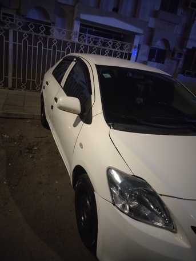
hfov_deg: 53.1
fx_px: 196
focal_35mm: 26
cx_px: 98
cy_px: 130
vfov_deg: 67.3
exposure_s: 1/12.5
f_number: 1.8
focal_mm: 4.75
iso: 4785
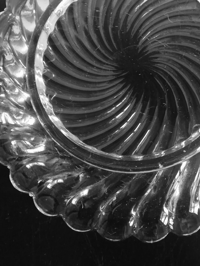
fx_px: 354
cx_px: 146
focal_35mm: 46
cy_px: 110
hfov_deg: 31.1
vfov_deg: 41.1
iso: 250
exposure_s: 1/33.3
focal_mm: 3.81
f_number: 2.2
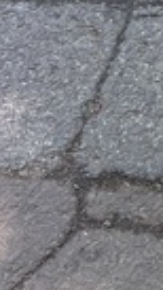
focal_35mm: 212
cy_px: -620
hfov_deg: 5.1
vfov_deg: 8.3
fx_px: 1630
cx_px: 660
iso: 50
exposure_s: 1/321
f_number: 1.6
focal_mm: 5.96
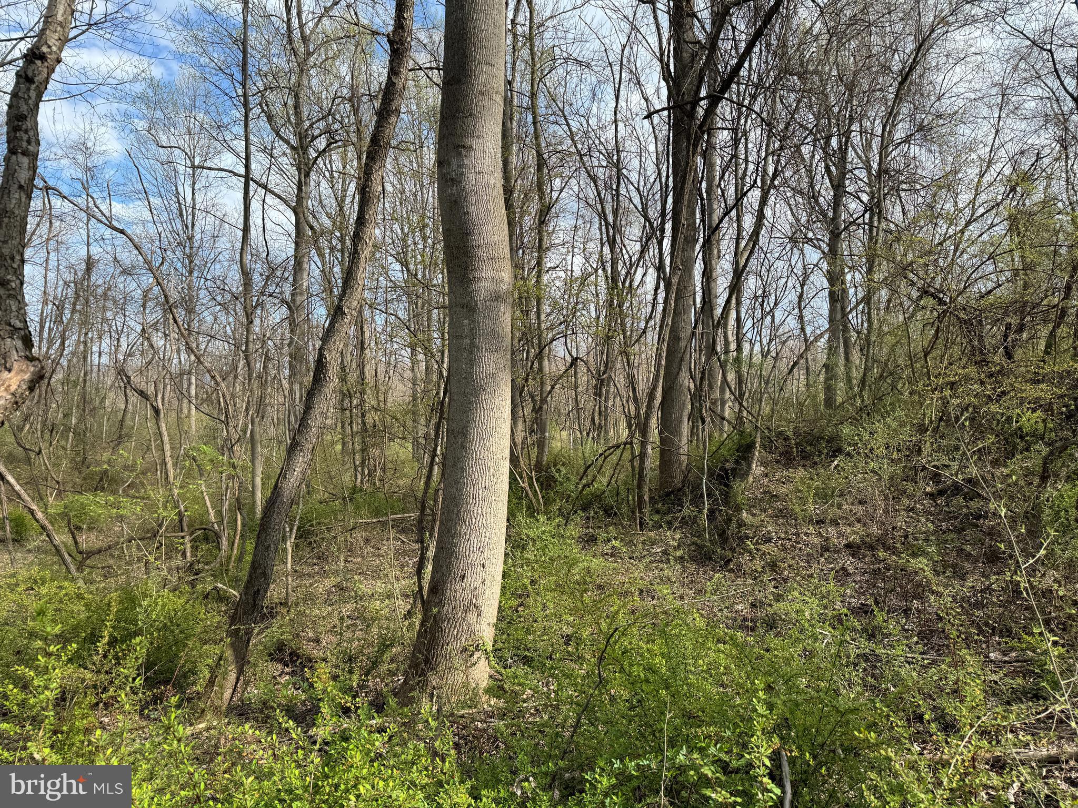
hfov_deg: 71.6
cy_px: 404
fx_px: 747
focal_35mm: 24
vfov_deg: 56.8
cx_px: 539
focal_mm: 6.86
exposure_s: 1/1721
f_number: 1.78
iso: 80
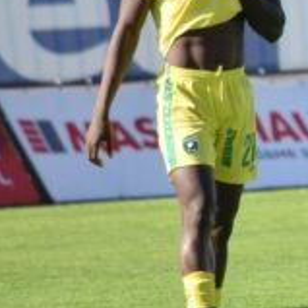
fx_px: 15231
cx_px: 577
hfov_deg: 1.2
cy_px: 70
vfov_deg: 1.2
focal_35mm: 1513
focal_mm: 300
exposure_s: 1/800
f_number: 5.6
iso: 400
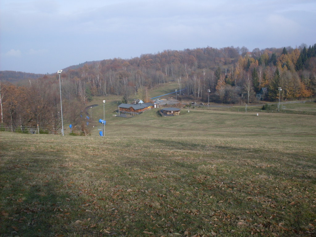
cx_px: 158
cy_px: 118
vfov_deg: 37.7
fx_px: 347
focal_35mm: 38
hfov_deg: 49.0
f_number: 8.4
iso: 80
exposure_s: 1/180
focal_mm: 6.3
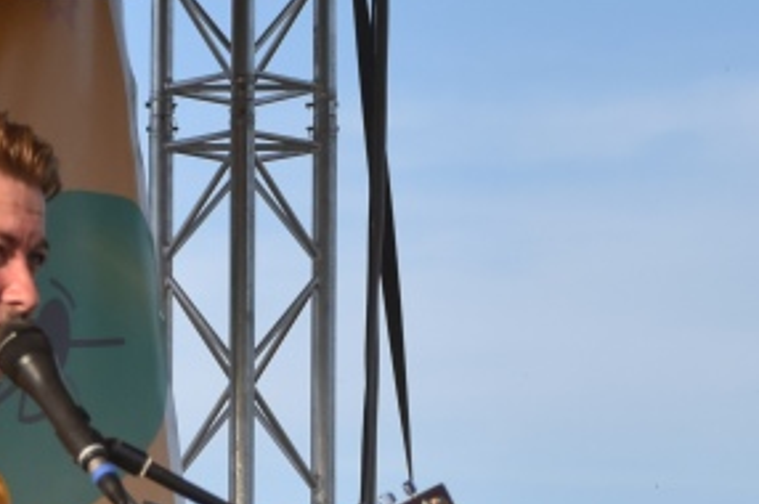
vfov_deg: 5.4
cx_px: 125
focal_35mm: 252
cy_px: 793
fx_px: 5307
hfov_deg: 8.2
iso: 400
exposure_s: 1/1250
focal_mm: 50
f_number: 5.6
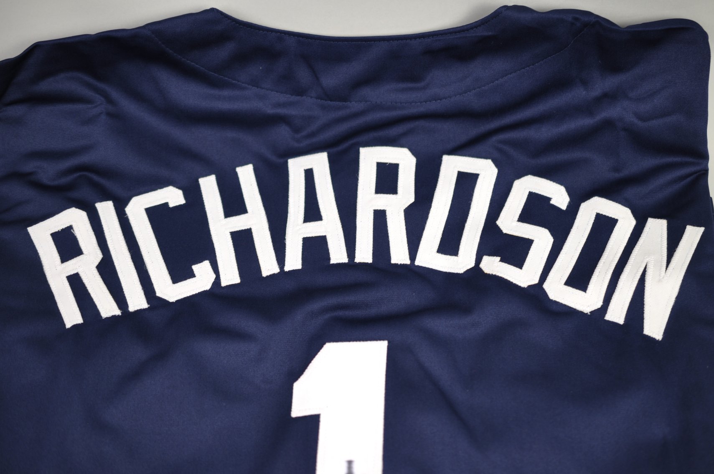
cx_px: 357
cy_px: 237
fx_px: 1189
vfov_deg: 22.6
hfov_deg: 33.4
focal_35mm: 60
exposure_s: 1/40
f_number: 3.2
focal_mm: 40
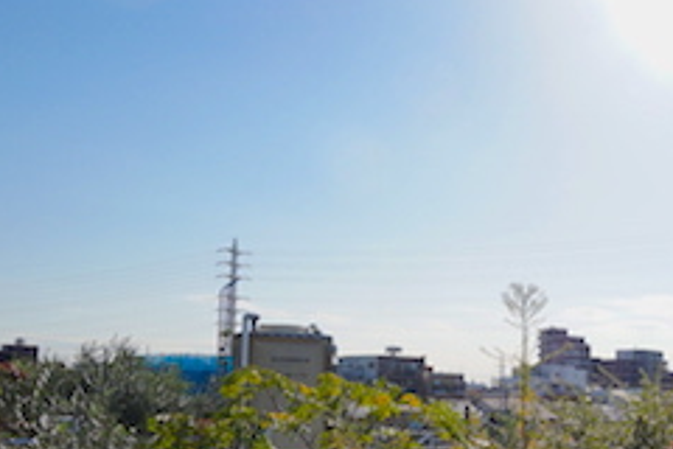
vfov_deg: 30.0
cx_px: 830
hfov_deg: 34.7
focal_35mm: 43
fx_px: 810
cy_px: 379
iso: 200
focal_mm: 11
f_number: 11
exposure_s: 1/320
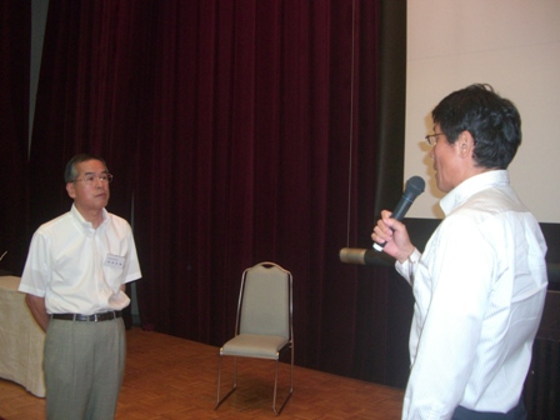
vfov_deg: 37.7
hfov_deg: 49.0
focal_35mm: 38
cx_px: 280
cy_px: 210
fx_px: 615
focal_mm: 7.9
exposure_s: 1/60
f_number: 2.8
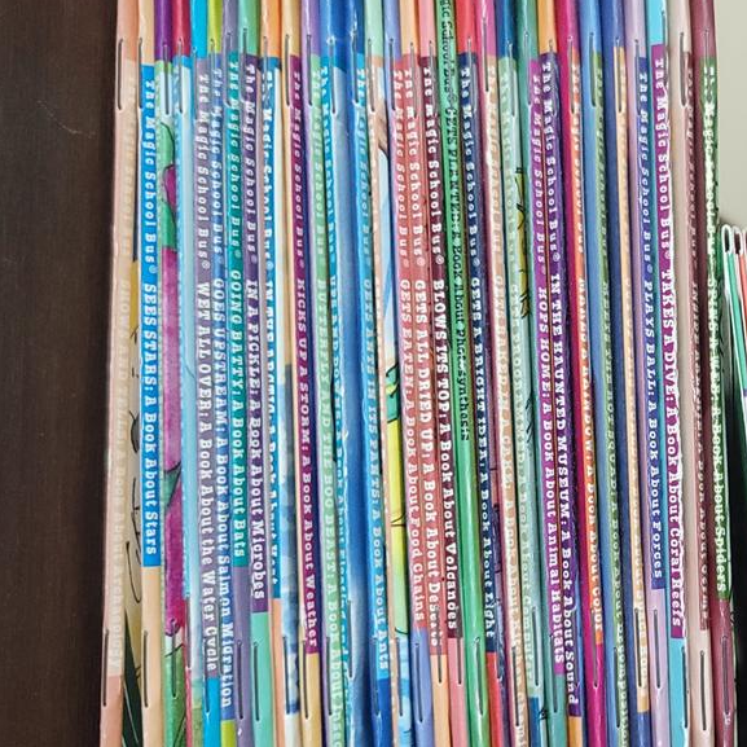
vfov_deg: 34.7
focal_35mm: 49
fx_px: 1196
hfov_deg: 33.3
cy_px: 399
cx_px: 637
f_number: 1.8
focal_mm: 7
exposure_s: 1/40
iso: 400
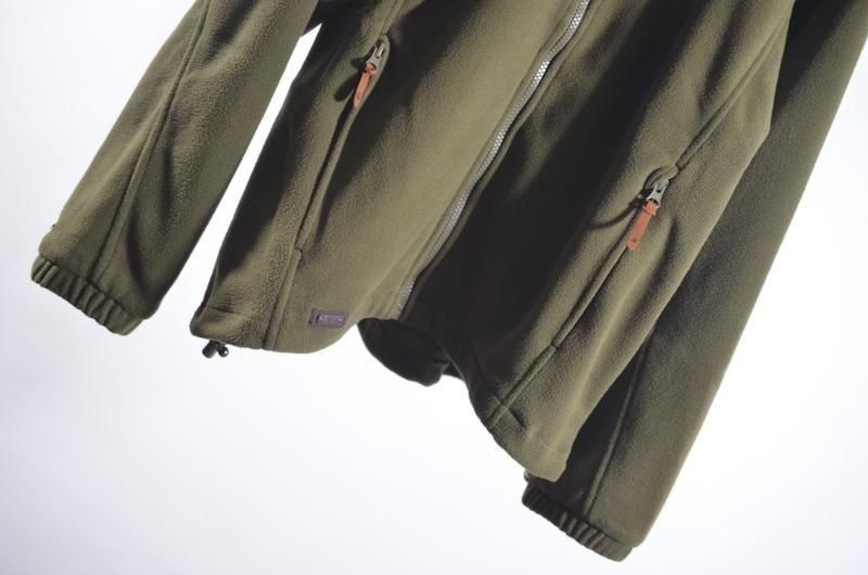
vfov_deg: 22.5
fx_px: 1444
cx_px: 434
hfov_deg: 33.5
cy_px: 288
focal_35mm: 60
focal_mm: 40
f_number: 3.2
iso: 800
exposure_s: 1/40
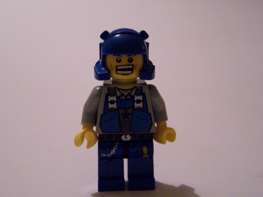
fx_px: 403
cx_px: 129
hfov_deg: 36.2
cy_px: 101
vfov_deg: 27.5
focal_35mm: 53
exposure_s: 1/30
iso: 400
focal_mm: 8.5
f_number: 3
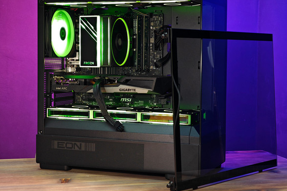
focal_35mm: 80
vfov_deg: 17.1
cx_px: 146
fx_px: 638
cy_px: 88
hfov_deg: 25.4
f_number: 1.8
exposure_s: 1/1.67
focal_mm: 12.28
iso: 50
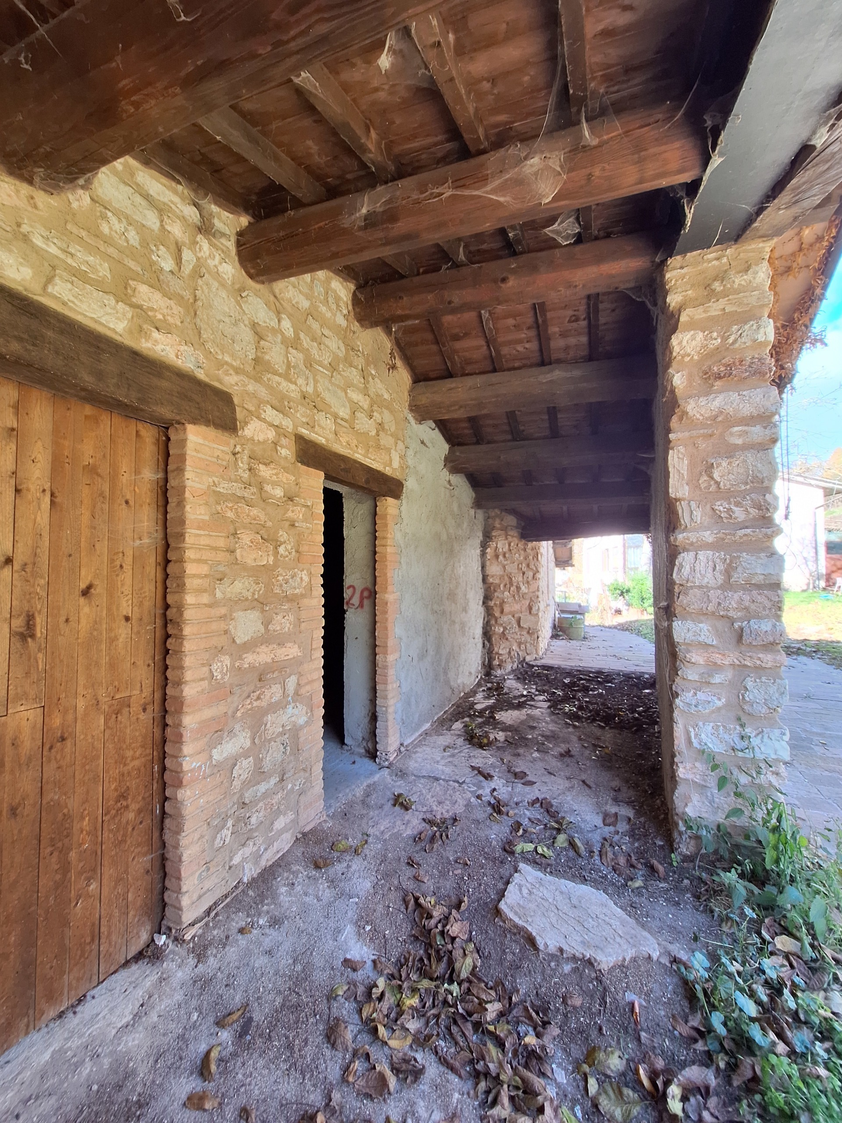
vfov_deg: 106.2
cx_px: 421
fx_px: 422
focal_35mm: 13
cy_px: 562
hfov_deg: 89.9
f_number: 2.2
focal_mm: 1.74
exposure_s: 1/100
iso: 64
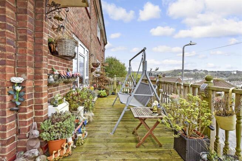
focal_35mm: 15
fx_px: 101
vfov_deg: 77.4
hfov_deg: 100.4
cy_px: 80
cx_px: 121
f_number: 8
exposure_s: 1/500
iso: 1250
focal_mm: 10
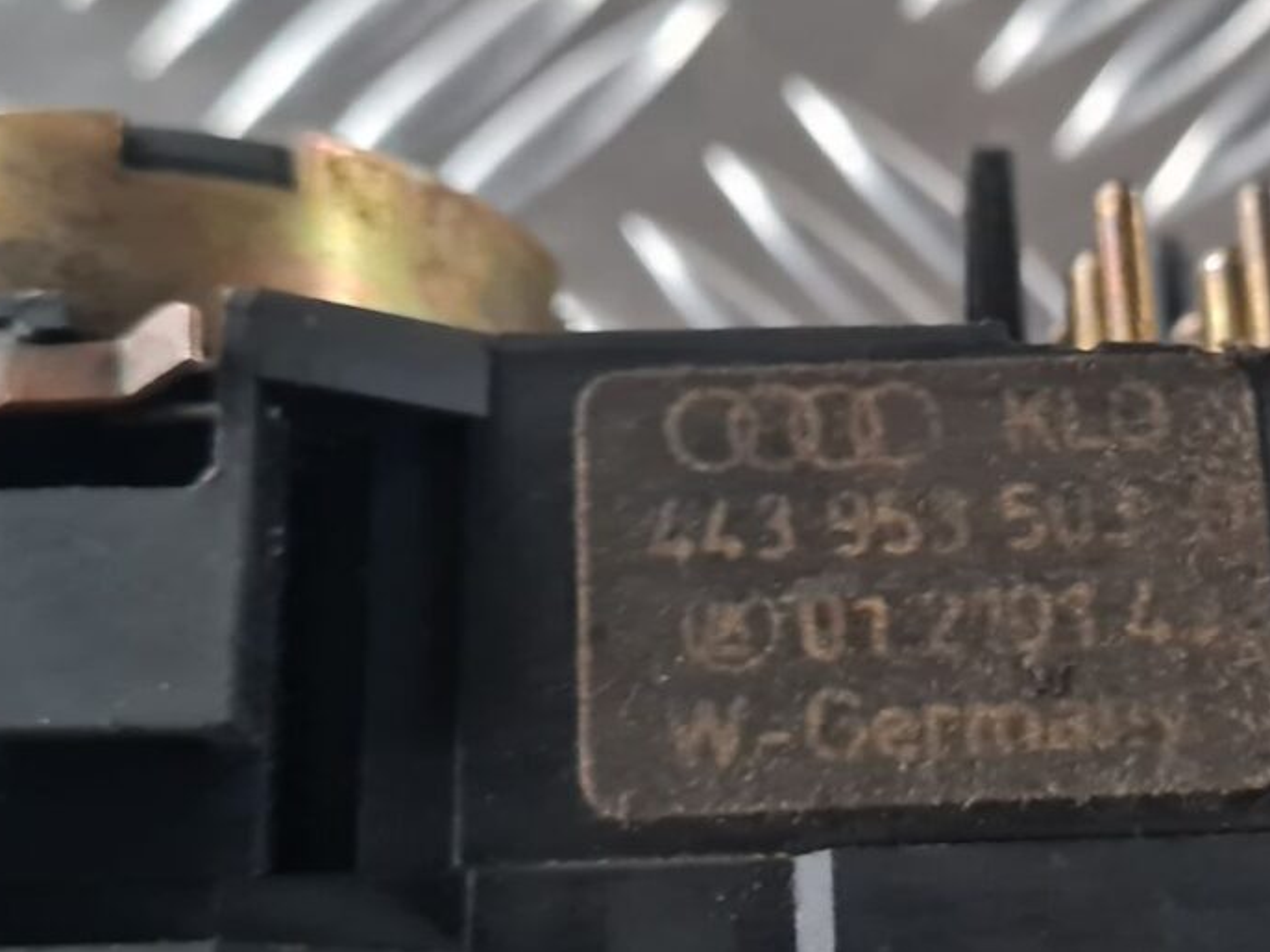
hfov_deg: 35.4
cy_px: 571
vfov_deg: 27.5
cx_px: 945
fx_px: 1944
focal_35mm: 53
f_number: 1.8
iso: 800
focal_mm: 5.4
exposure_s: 1/25
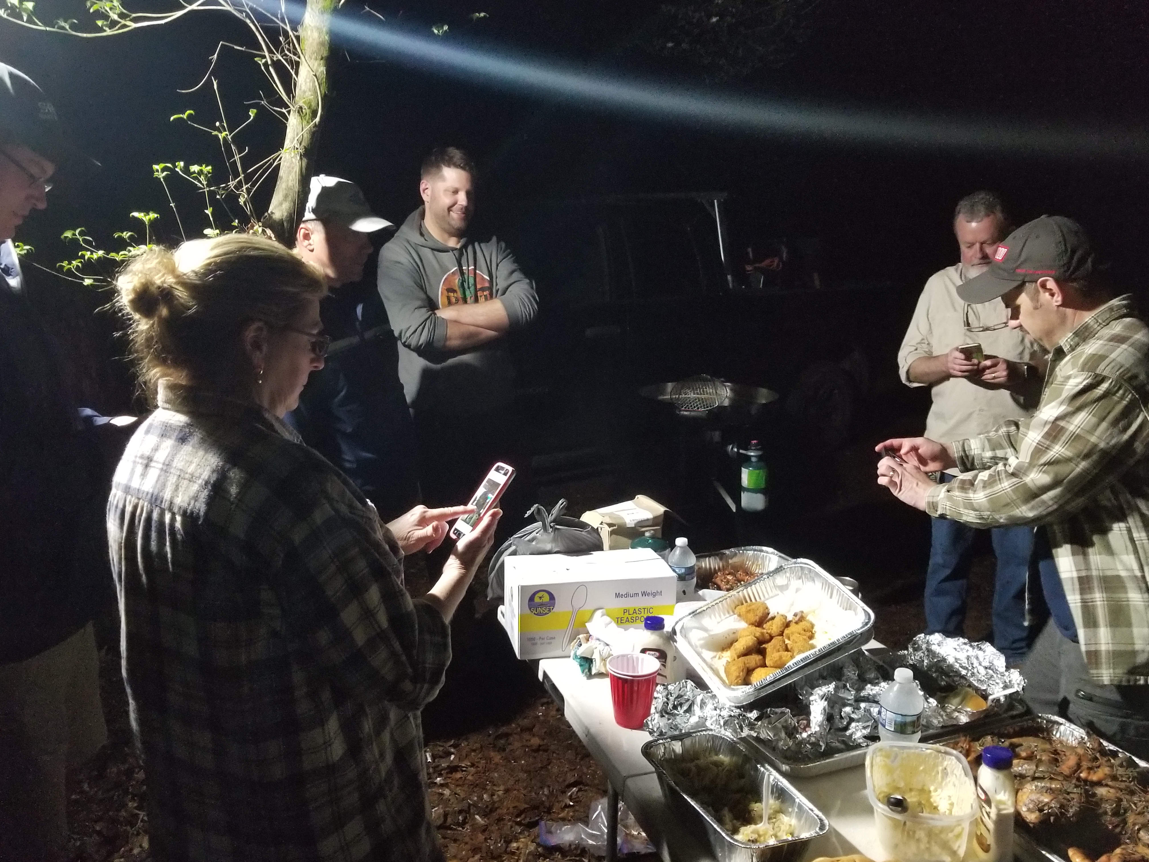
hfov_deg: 67.3
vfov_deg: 53.1
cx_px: 574
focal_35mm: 26
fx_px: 863
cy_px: 431
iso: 800
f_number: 1.7
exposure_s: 1/40
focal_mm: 4.25
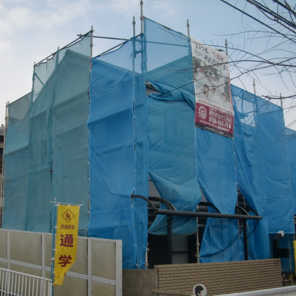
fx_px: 435
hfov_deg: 37.6
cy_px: 148
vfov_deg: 37.6
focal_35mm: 45
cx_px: 149
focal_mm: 6.66
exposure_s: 1/400
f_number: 3.9
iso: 64
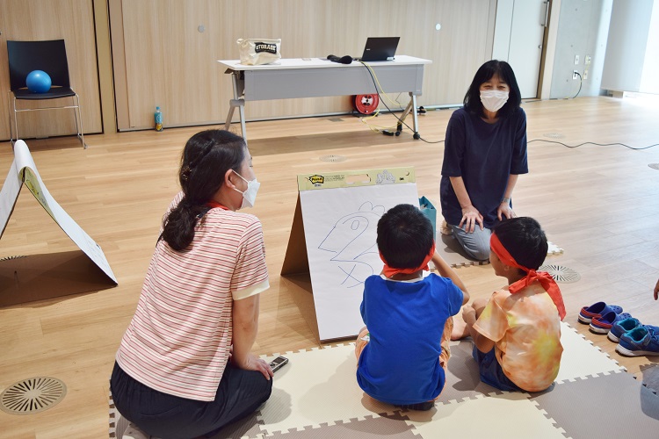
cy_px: 220
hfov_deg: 53.1
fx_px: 659
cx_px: 330
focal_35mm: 36
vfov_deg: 36.9
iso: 400
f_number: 4.5
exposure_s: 1/80
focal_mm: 24
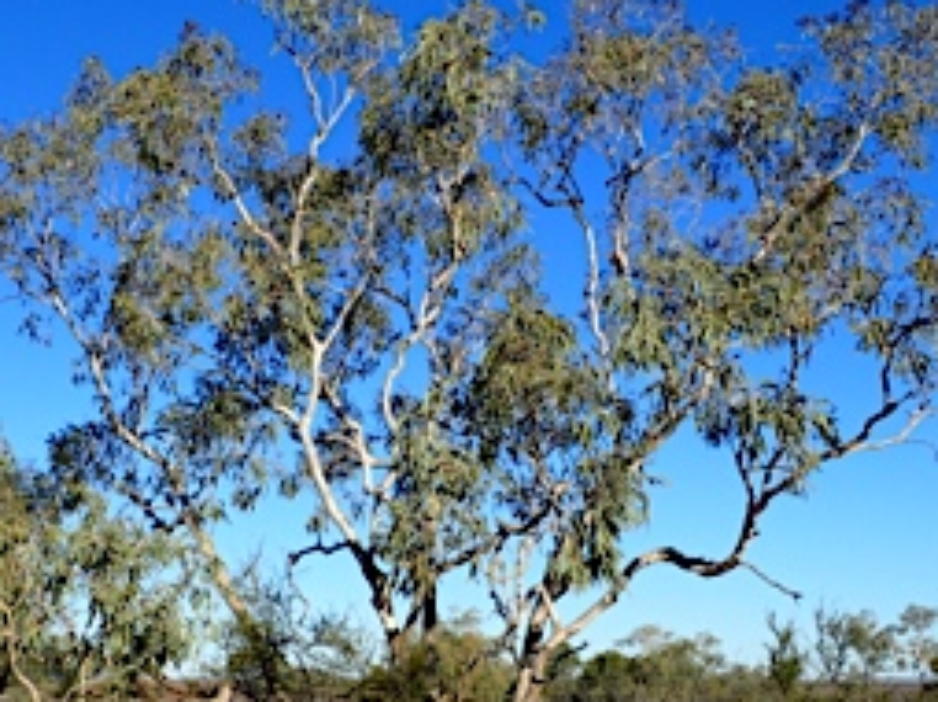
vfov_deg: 27.2
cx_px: 421
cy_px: 495
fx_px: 1435
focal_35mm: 53
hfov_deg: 36.2
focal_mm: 6.42
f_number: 10
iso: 100
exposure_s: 1/160
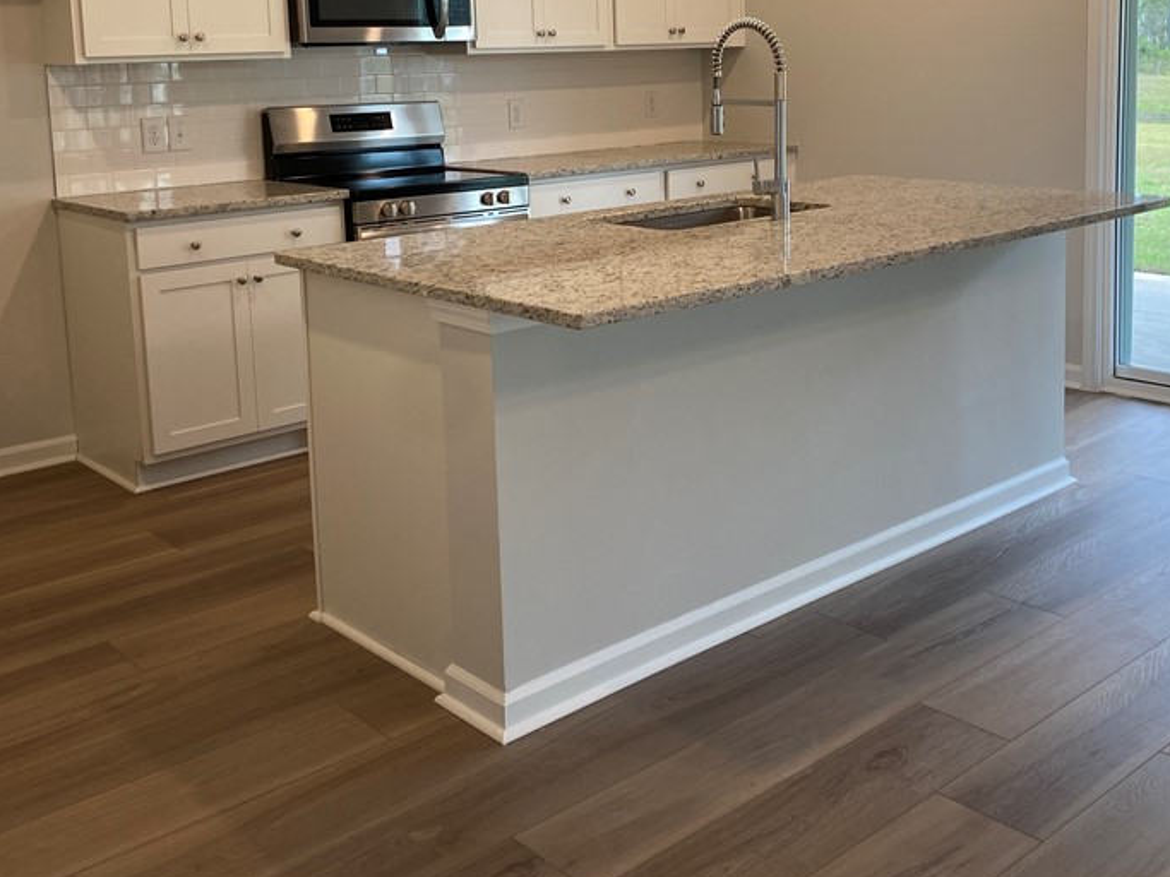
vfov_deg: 36.1
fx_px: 1318
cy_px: 242
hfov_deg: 47.8
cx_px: 654
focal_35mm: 39
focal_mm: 4.25
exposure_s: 1/120
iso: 80
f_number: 1.8
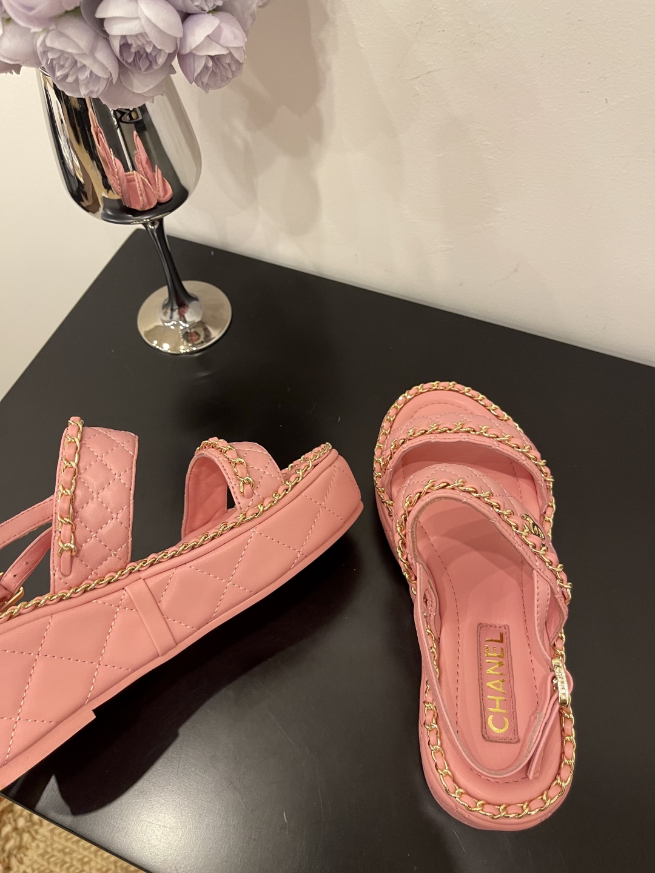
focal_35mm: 26
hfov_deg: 53.1
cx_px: 328
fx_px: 656
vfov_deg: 67.3
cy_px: 436
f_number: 1.6
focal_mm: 5.1
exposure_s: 1/60
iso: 400
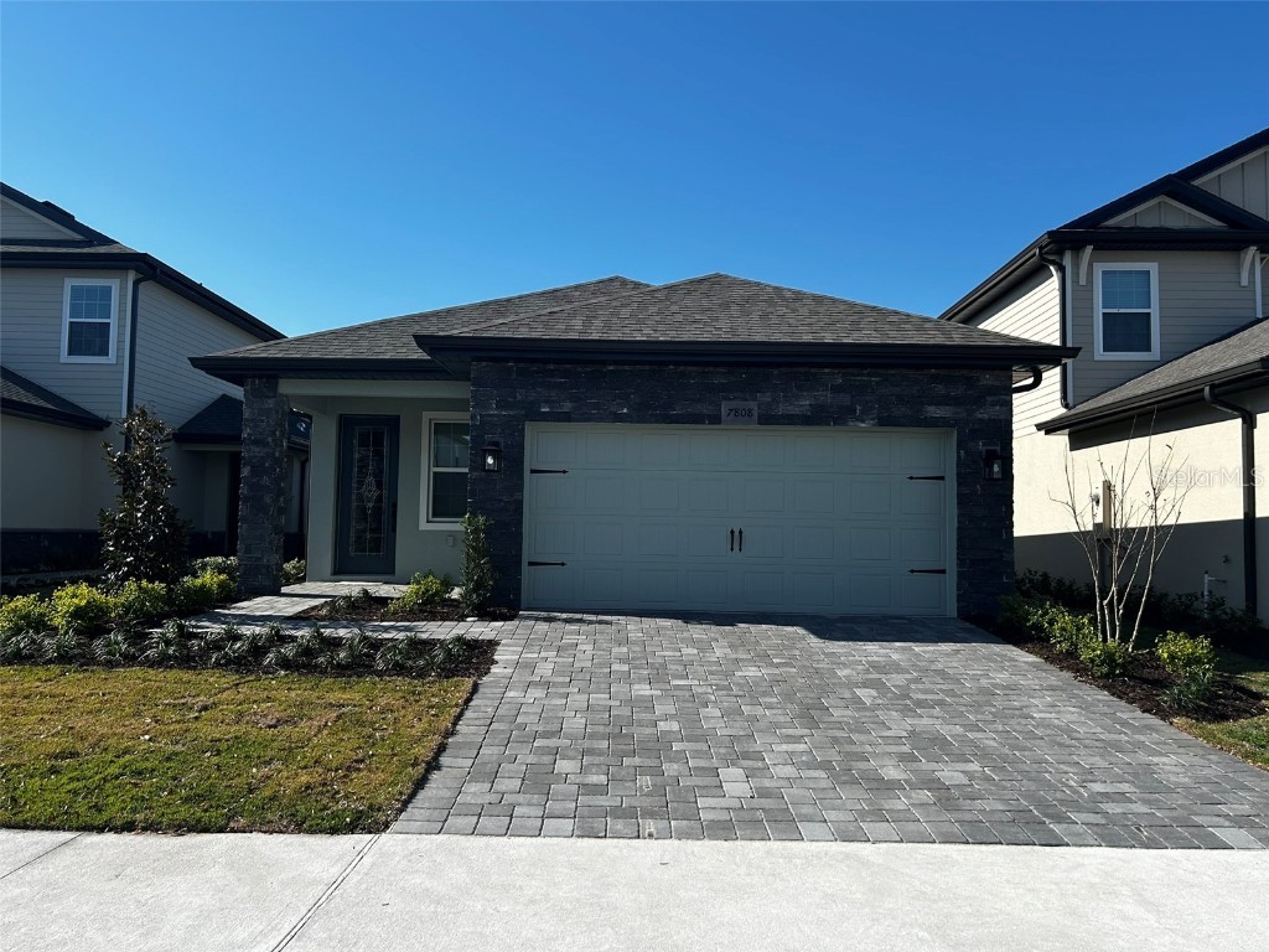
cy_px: 476
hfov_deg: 67.3
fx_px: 953
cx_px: 634
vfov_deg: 53.1
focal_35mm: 26
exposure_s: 1/4115
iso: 50
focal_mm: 5.7
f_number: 1.5
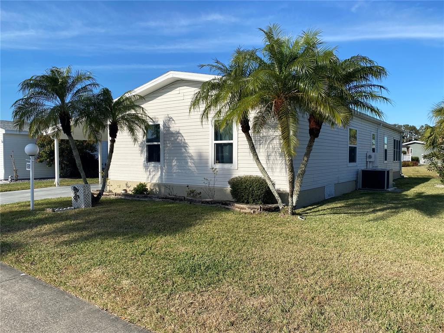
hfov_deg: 67.3
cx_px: 222
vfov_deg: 53.1
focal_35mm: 26
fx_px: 333
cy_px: 166
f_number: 1.8
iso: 32
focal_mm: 4.25
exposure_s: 1/3040
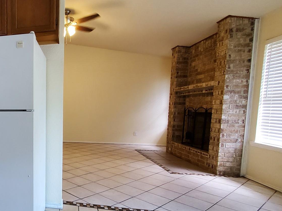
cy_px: 126
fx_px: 196
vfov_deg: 56.4
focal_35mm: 24
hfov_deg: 59.6
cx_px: 23
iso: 320
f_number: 2.2
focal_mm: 1.8
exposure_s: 1/60
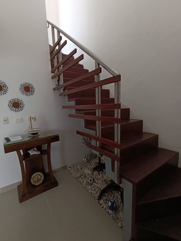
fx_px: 112
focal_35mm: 16
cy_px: 120
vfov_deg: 94.5
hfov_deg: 78.1
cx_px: 90
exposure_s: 1/33.3
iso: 400
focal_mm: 1.65
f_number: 2.2
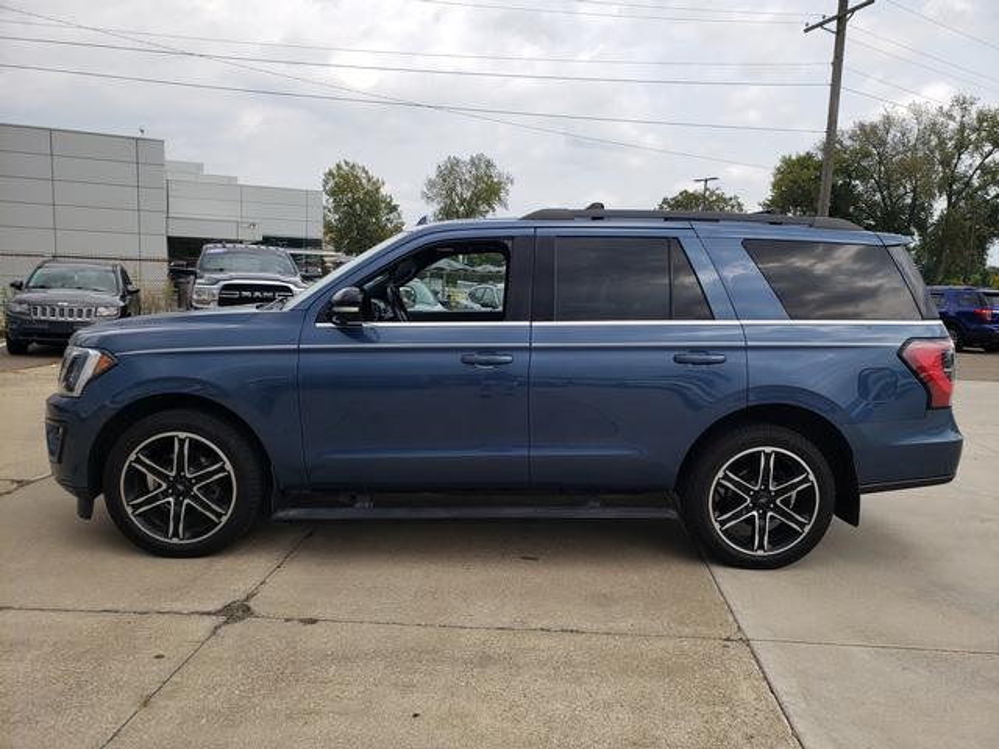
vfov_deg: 53.1
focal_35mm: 26
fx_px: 750
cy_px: 374
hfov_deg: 67.3
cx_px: 500
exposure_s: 1/1073
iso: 50
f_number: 2.4
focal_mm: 4.3
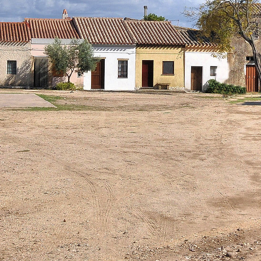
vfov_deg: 15.1
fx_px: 978
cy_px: 36
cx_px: 244
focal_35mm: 115
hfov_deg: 15.0
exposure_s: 1/500
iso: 200
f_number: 11
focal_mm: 23
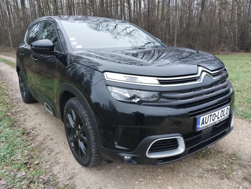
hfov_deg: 60.0
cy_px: 94
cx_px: 126
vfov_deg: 46.8
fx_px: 218
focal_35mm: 30
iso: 40
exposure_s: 1/50
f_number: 1.8
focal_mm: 4.6
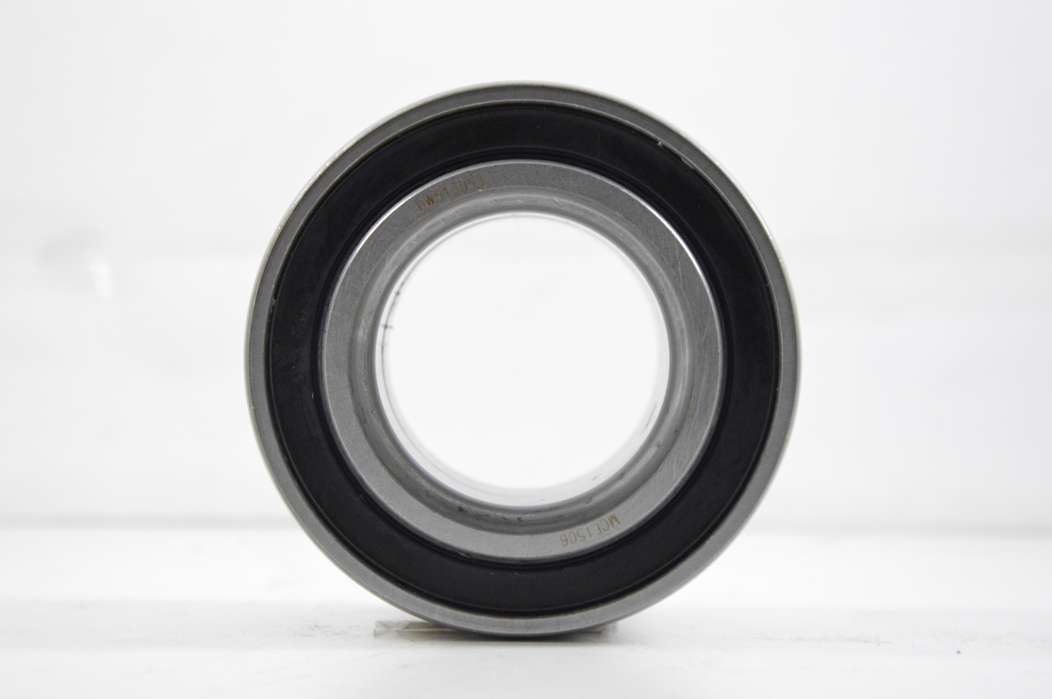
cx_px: 526
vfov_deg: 13.0
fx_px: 3066
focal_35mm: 105
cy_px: 350
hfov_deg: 19.5
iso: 3200
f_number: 7.1
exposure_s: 1/100
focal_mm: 70
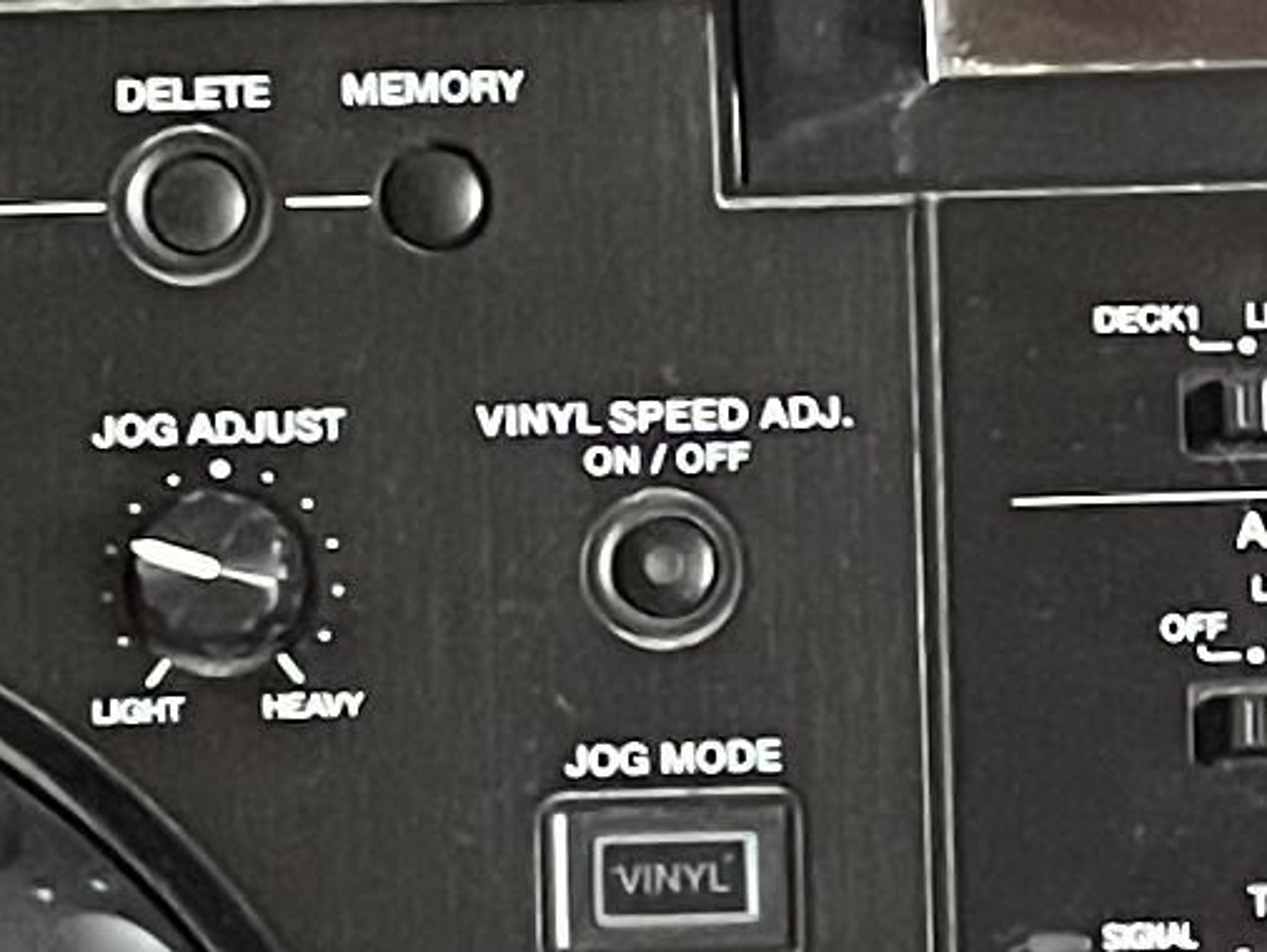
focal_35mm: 207
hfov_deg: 9.2
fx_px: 7580
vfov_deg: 7.1
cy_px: 1115
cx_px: 2081
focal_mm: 4.2
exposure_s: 1/44
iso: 500
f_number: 1.6
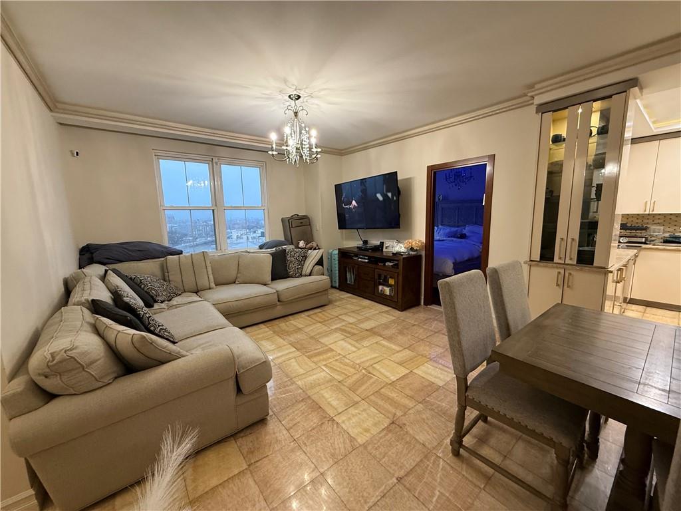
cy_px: 256
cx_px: 340
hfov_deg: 102.1
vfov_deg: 85.7
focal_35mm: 14
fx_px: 275
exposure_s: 1/60
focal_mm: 2.22
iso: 320
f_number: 2.2
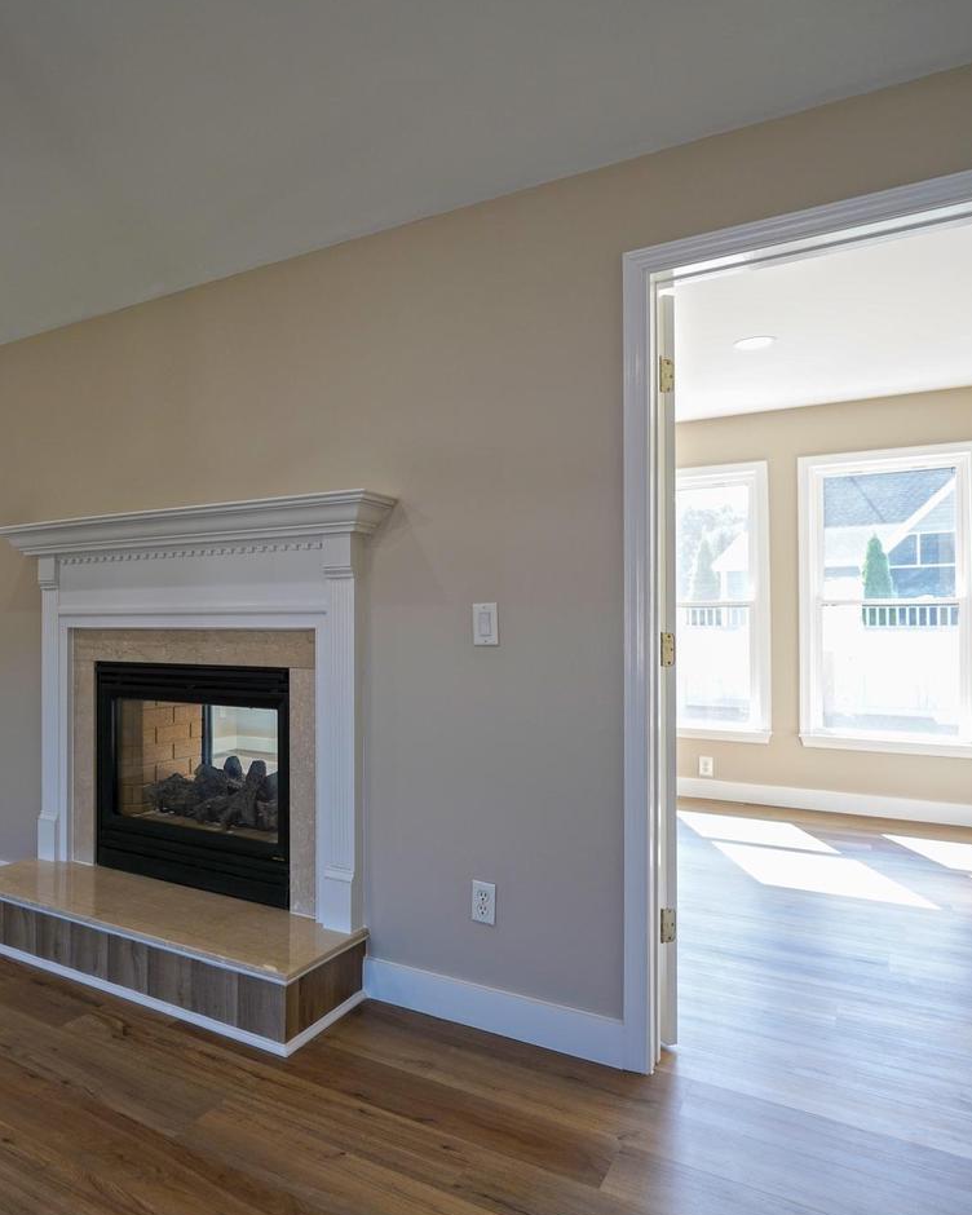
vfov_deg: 72.6
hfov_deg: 59.6
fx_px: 827
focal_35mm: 23
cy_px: 613
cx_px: 330
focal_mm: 16
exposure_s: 1/60
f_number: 4
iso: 250
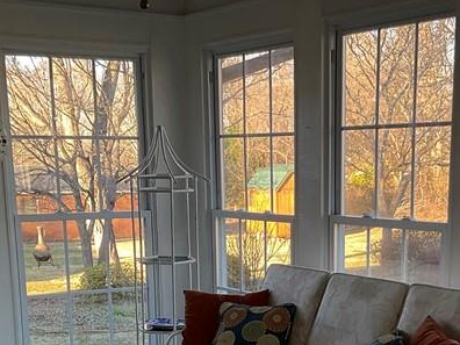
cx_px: 278
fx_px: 997
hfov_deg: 25.9
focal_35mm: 75
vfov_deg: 18.7
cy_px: 395
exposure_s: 1/122
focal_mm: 3
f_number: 1.8
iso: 40
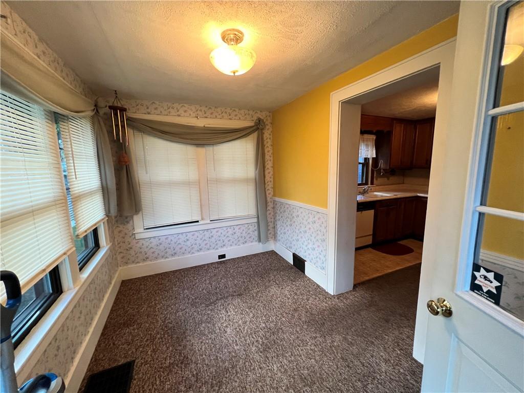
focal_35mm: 13
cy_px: 196
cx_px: 262
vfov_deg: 89.9
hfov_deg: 106.2
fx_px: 197
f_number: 1.8
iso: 320
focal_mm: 1.57
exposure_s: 1/60
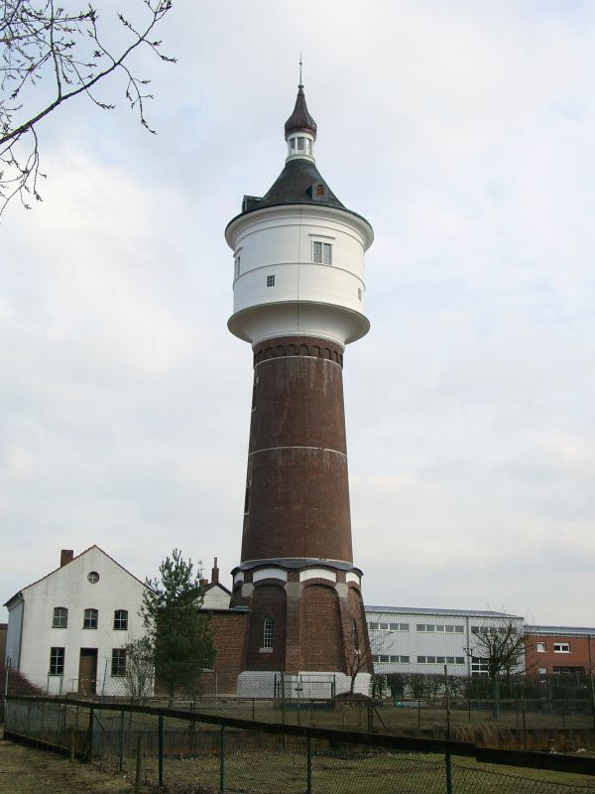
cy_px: 397
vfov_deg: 42.1
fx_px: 1031
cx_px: 298
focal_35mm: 45
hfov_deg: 32.2
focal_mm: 9.29
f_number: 4
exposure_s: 1/678
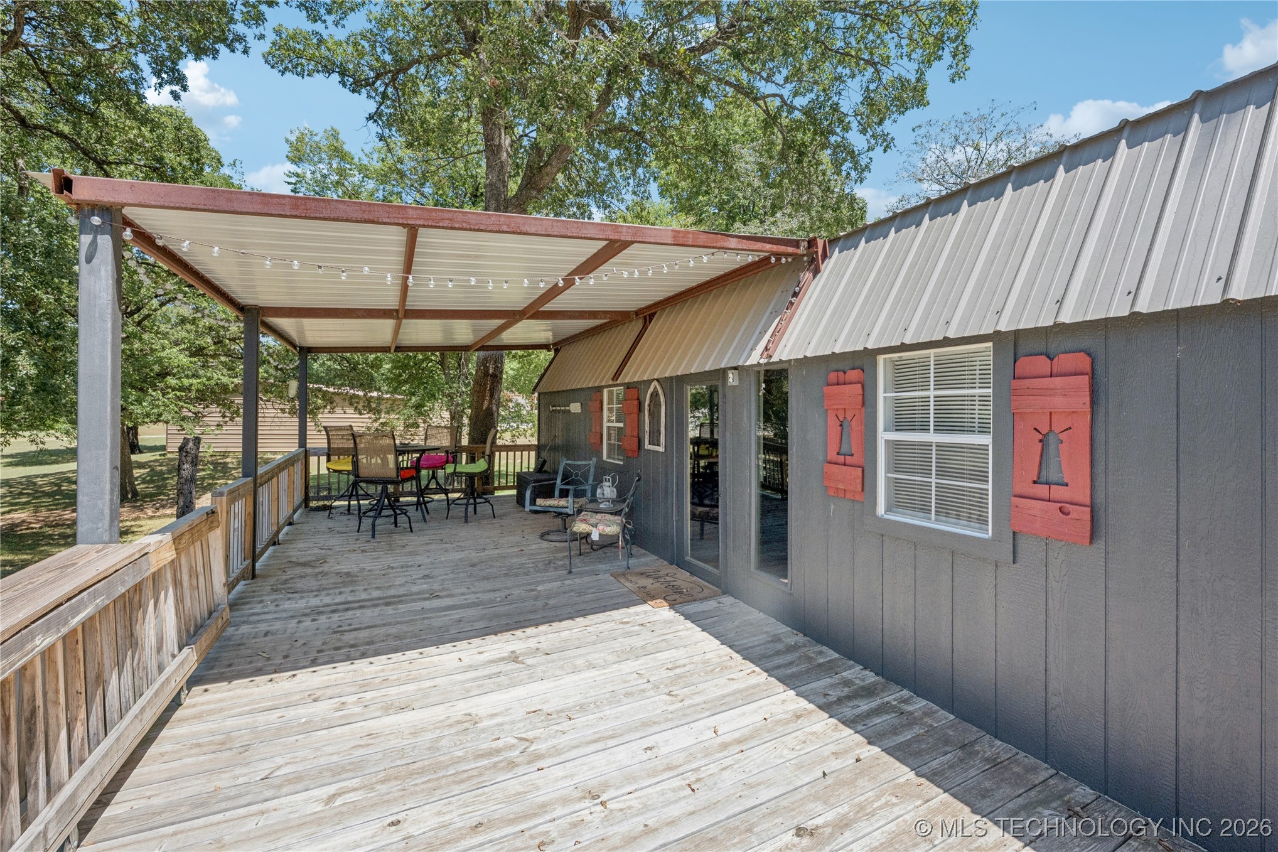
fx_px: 497
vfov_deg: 81.2
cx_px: 639
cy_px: 426
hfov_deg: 104.3
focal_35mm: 14
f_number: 10
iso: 1250
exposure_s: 1/1250
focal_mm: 14
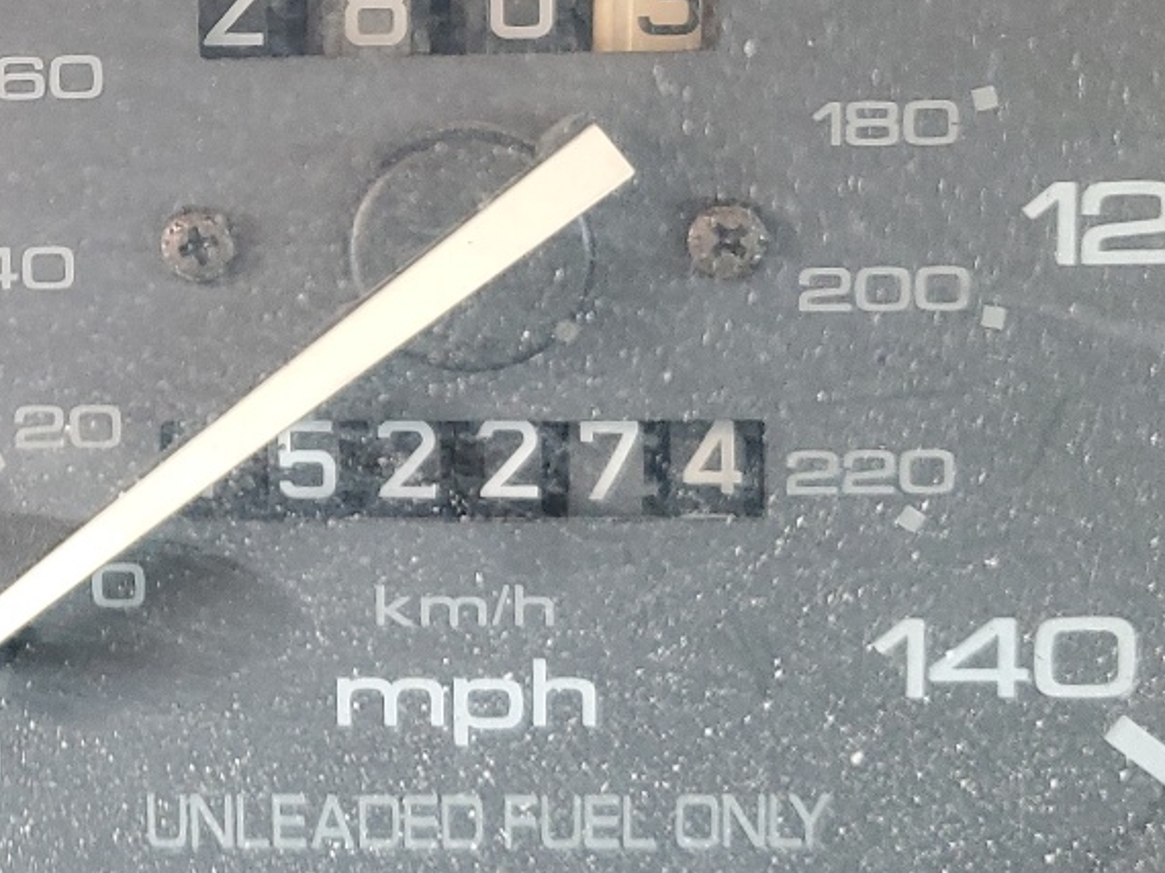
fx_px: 2456
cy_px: 153
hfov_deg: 25.1
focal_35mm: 73
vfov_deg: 19.9
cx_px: -55
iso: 145
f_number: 1.5
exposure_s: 1/50
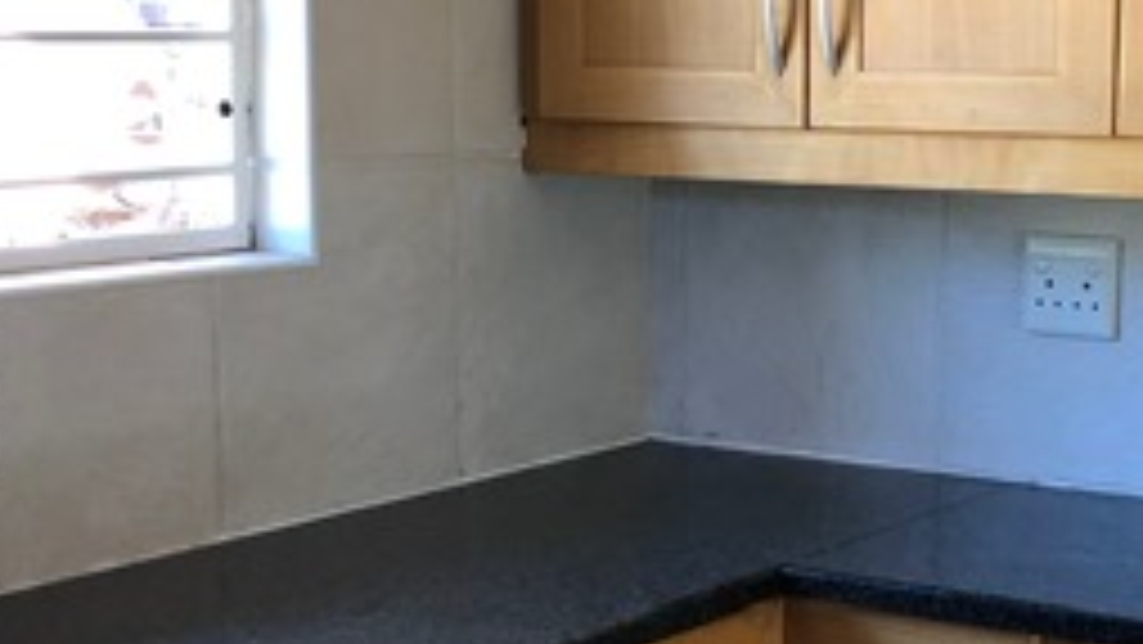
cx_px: 832
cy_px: 428
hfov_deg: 27.2
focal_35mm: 77
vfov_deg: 15.7
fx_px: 2334
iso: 32
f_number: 1.8
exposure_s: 1/30
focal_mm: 4
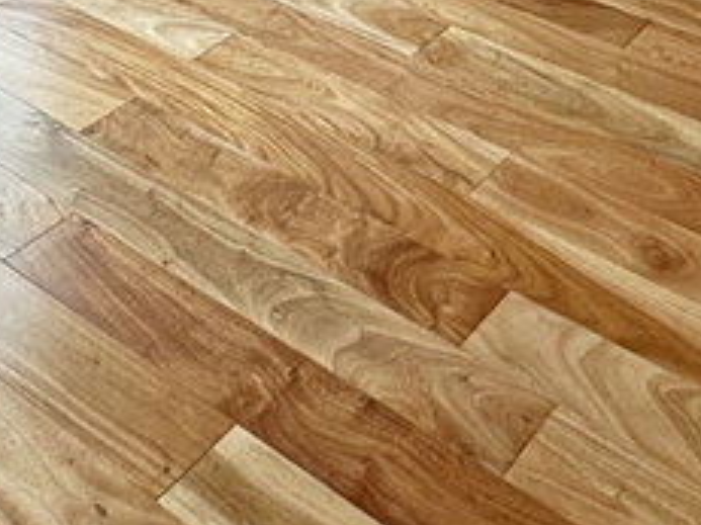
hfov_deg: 31.1
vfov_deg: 17.7
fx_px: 1255
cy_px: -486
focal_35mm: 62
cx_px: 440
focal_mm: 2.22
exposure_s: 1/120
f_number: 2.2
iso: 64
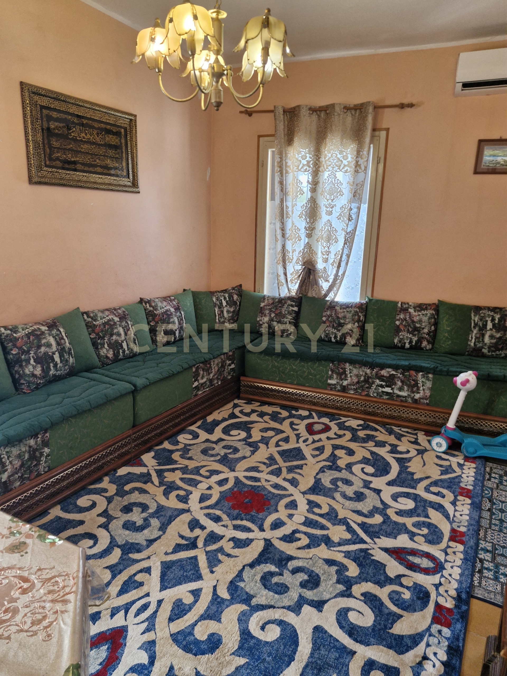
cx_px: 254
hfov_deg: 58.9
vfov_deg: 73.9
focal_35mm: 23
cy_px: 338
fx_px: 449
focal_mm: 5.54
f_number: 1.8
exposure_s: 1/100
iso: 250
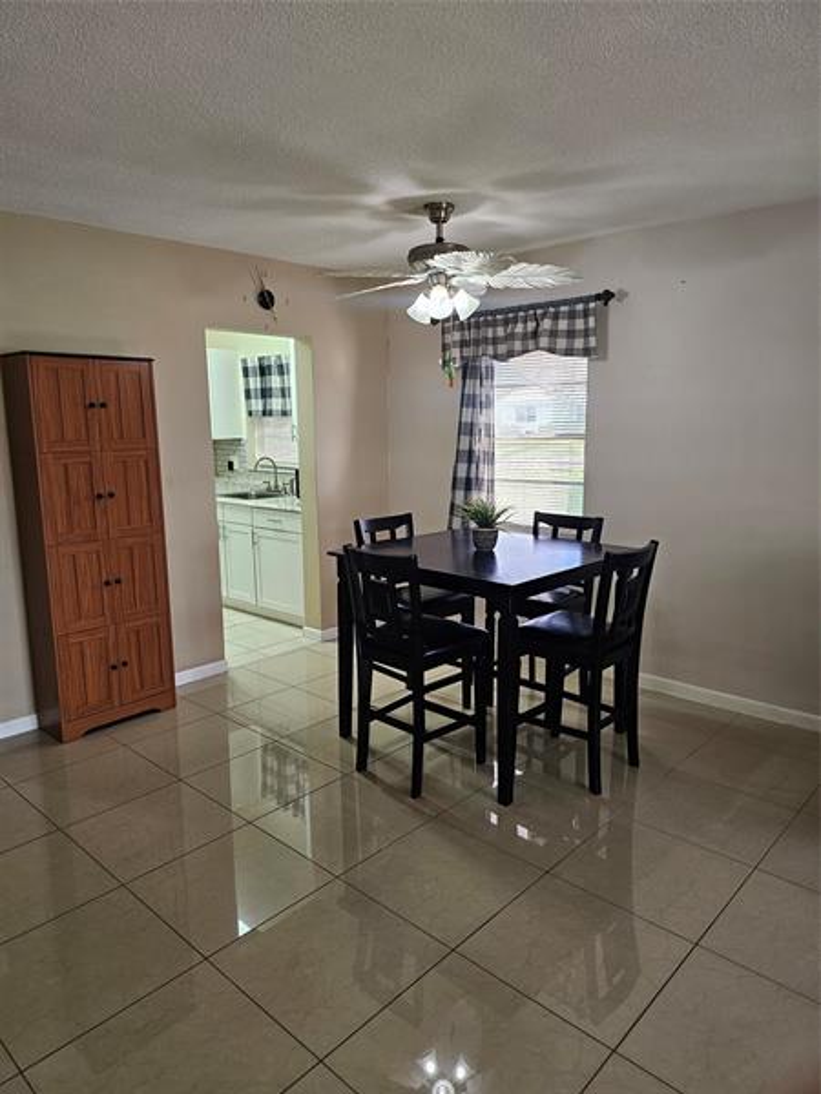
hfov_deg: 58.9
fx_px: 727
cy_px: 547
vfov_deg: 73.9
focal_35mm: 23
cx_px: 410
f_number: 1.7
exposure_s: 1/120
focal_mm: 6.3
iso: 160
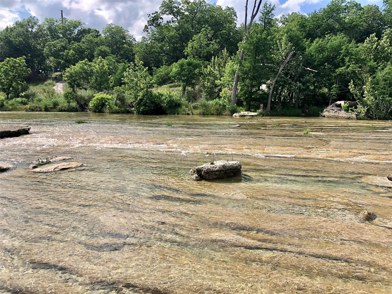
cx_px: 196
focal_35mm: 28
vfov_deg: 49.7
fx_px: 317
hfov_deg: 63.4
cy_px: 147
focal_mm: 4
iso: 20
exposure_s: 1/1715
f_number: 1.8
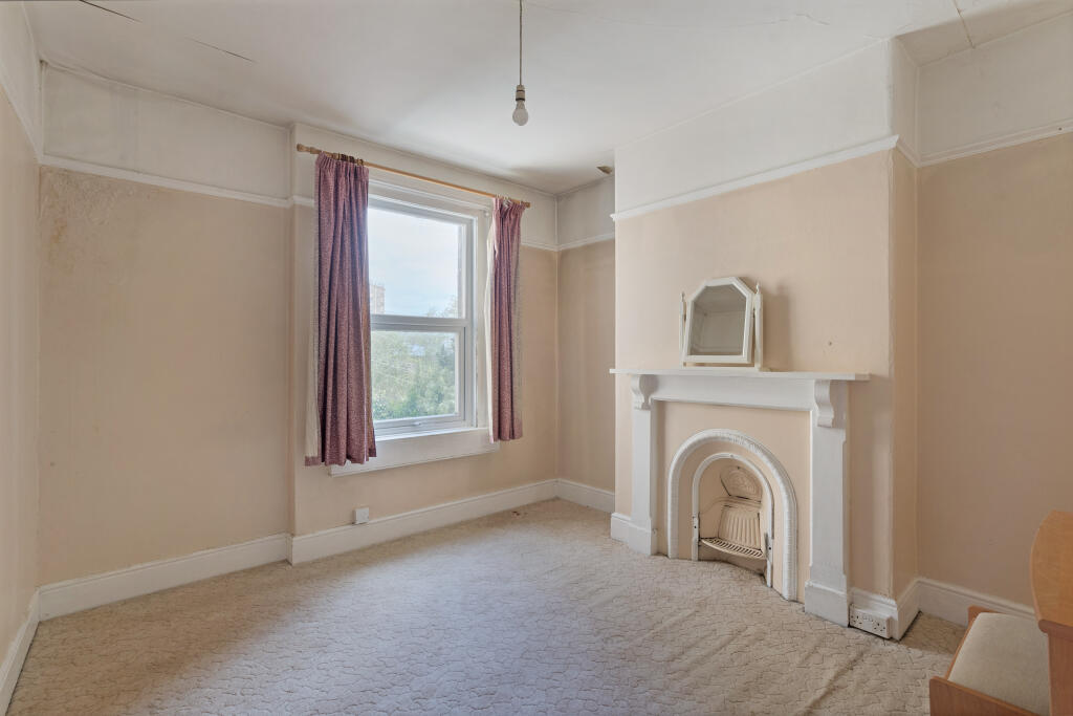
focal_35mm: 16
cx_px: 536
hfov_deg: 96.7
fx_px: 477
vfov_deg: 73.8
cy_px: 358
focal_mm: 16
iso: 640
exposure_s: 1/30
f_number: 8
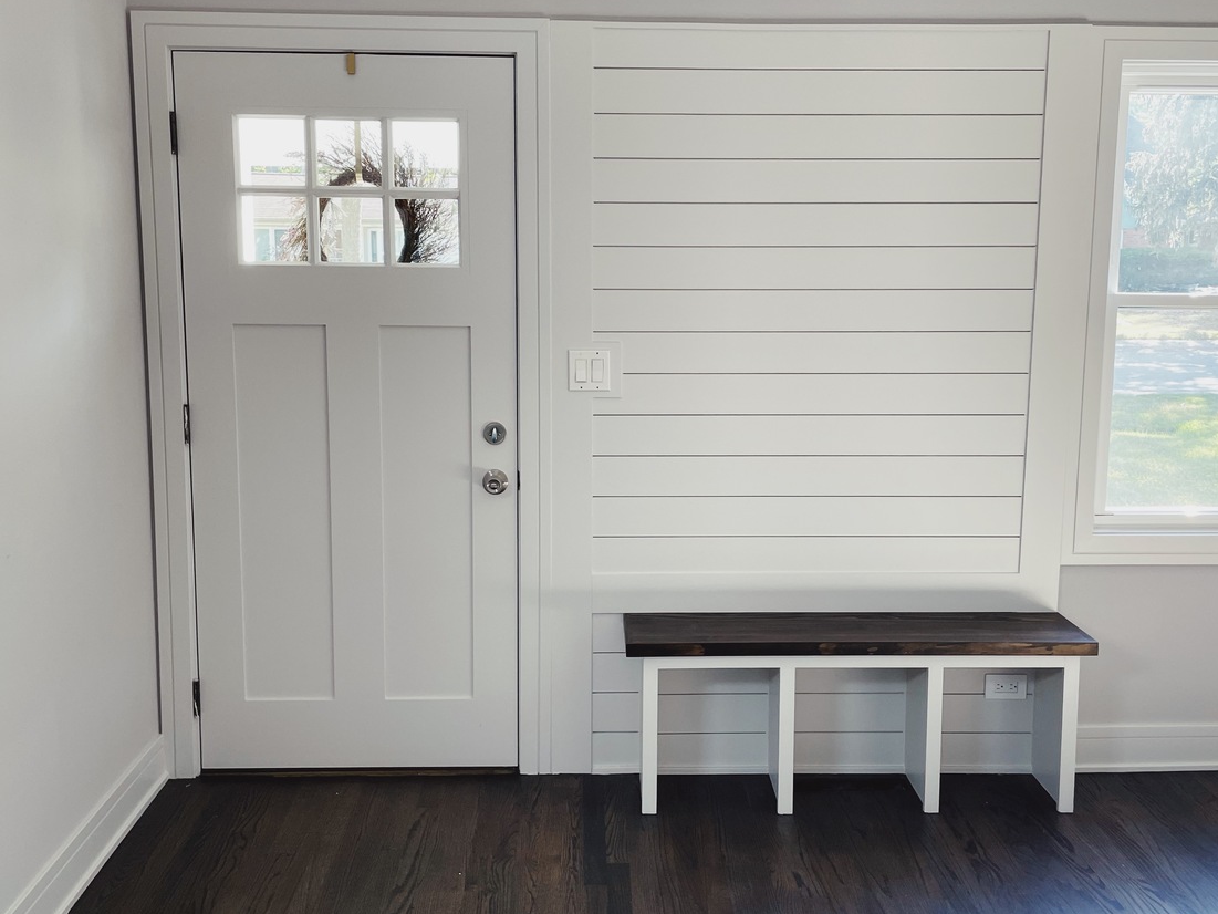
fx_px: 1196
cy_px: 407
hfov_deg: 53.9
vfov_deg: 41.7
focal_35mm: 34
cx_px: 637
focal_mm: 4.2
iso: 80
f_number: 1.6
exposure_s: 1/121
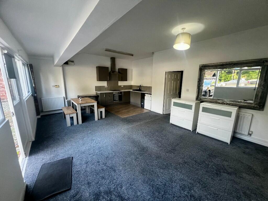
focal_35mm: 13
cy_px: 100
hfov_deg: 106.2
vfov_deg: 89.9
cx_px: 134
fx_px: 101
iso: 200
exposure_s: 1/99
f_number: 1.8
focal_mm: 1.57
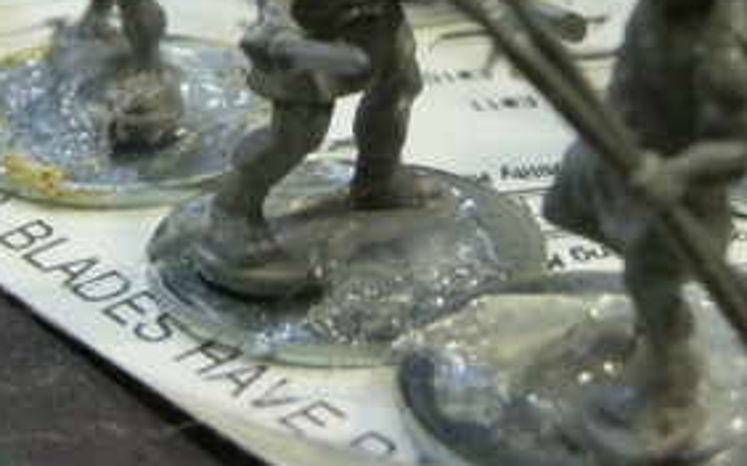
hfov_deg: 17.0
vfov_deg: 10.5
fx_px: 2503
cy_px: -56
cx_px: 318
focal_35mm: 123
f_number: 3.7
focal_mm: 10.99
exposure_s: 1/20
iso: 200
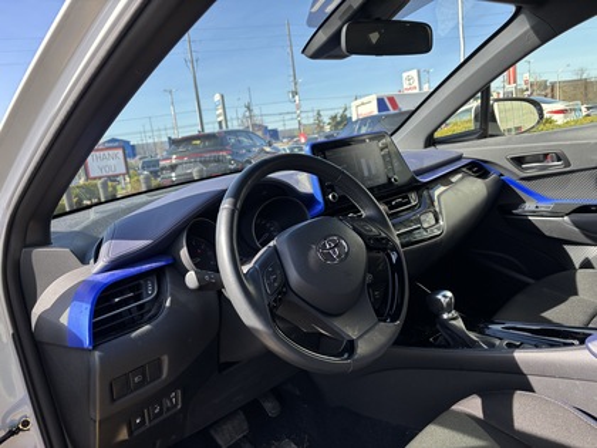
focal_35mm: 26
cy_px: 224
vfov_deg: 53.1
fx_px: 448
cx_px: 298
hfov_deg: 67.3
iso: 50
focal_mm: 5.96
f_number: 1.6
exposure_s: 1/622
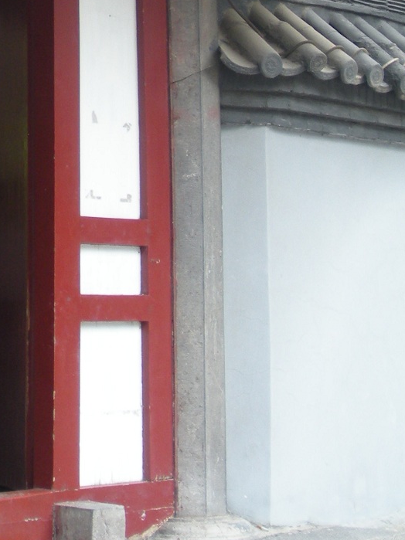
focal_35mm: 103
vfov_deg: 18.4
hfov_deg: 13.6
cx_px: -169
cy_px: -42
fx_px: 1607
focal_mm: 6.3
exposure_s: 1/99.3
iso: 64
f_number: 3.5
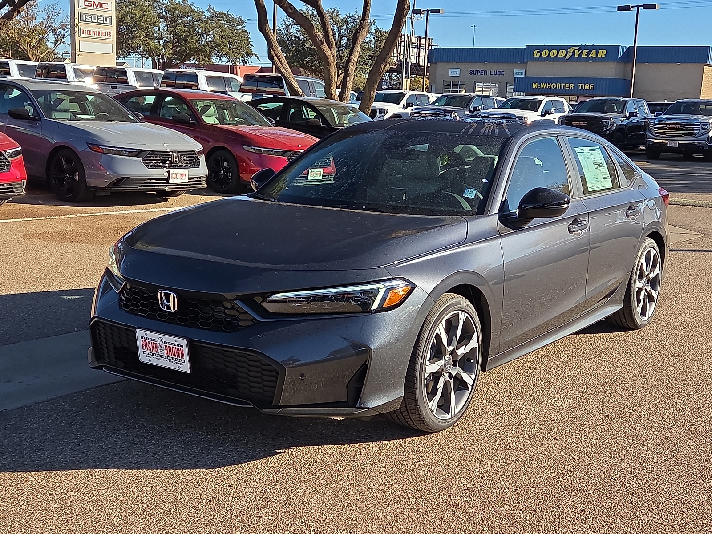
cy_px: 267
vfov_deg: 32.2
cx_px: 356
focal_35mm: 45
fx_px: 926
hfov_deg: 42.1
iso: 25
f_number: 1.8
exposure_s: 1/1111
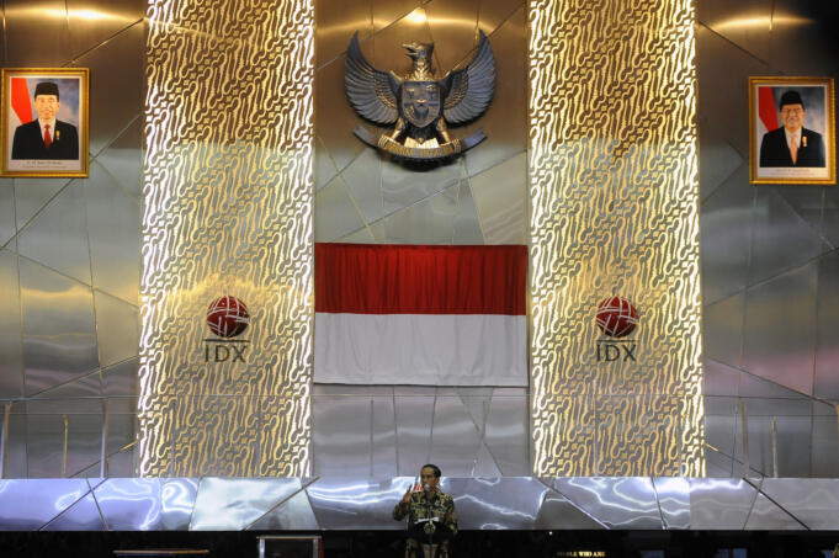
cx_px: 420
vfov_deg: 30.5
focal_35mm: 44
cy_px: 279
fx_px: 1025
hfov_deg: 44.5
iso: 2000
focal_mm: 44
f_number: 3.2
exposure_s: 1/80
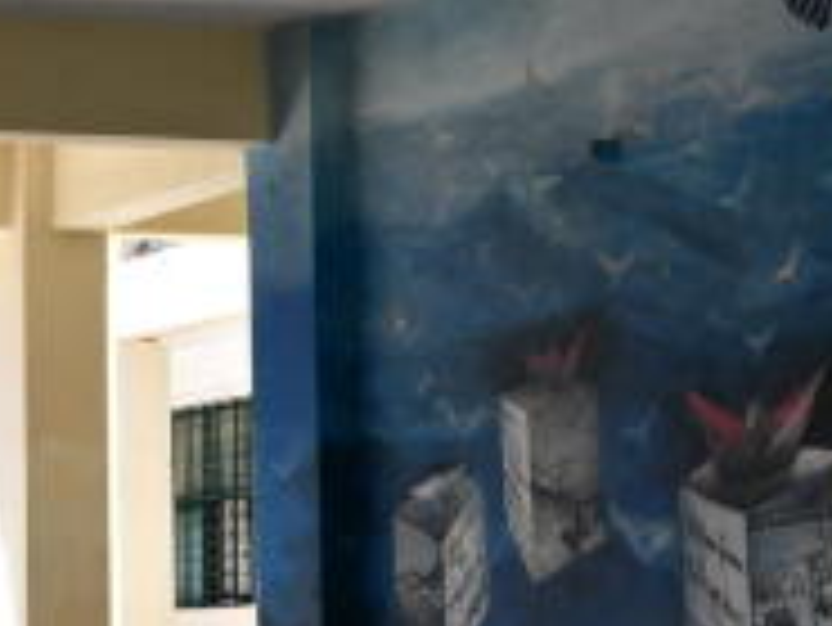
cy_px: 50
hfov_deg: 12.4
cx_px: 139
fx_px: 3800
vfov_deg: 9.4
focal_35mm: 158
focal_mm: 46
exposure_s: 1/800
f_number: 5.6
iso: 400
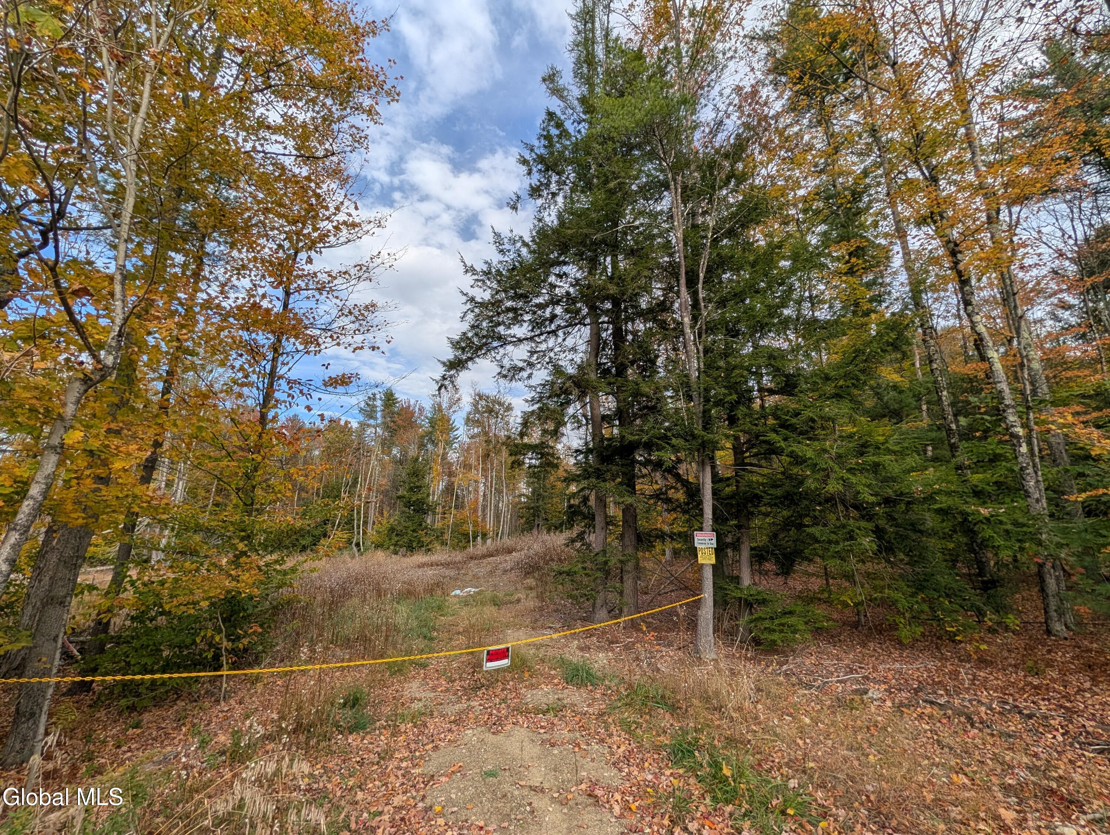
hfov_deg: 110.5
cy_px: 418
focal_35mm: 12
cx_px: 555
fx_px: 385
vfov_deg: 94.6
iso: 51
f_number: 1.7
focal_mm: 2.02
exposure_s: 1/2439
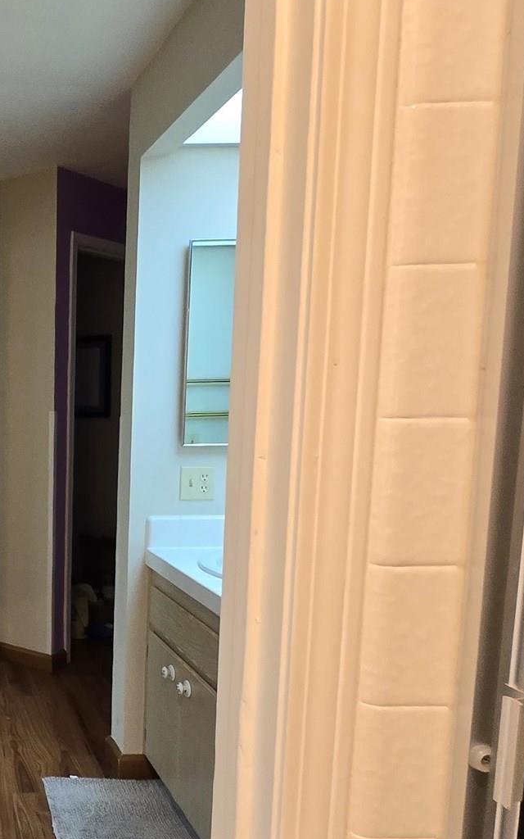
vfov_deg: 60.9
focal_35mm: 31
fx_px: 708
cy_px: 488
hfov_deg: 32.7
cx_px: -119
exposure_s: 1/60
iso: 200
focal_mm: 1.7
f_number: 2.2
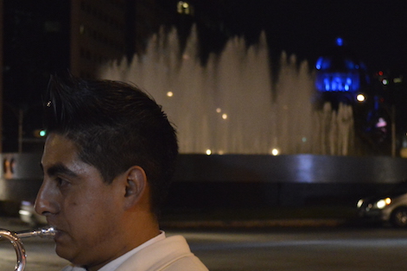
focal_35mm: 109
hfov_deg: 18.7
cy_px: 224
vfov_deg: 12.5
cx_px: 116
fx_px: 1232
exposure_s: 1/30
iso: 3200
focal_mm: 38
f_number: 5
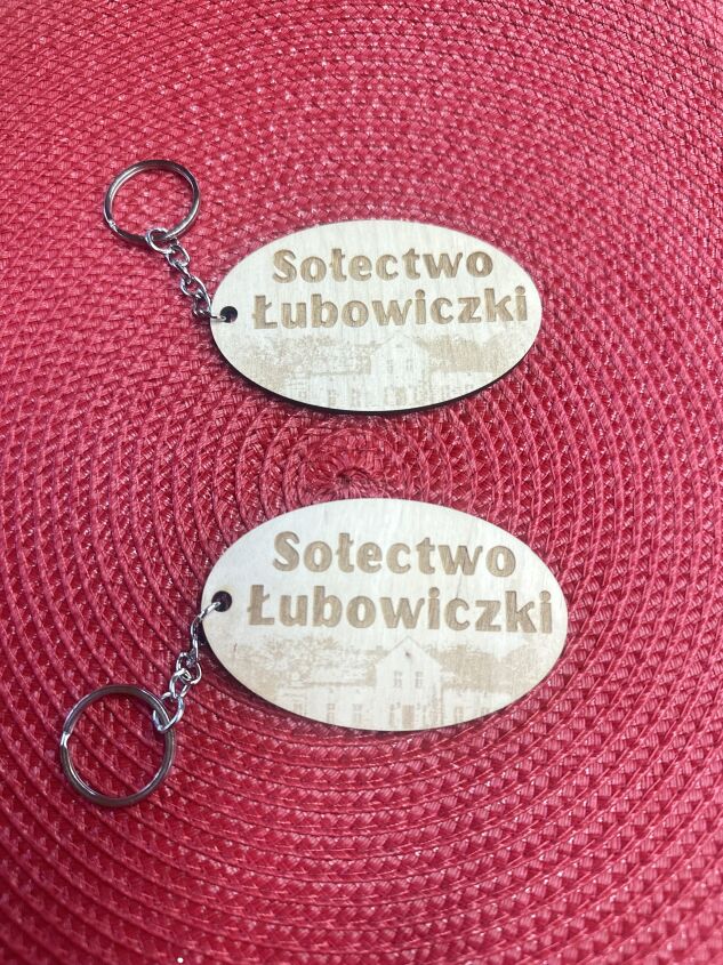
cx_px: 362
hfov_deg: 56.8
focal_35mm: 24
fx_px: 669
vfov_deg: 71.6
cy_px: 482
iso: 320
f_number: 1.78
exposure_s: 1/60
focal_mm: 6.86
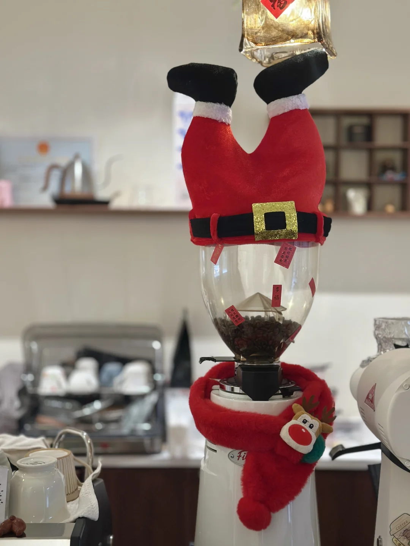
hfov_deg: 30.3
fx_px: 758
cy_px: 273
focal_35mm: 48
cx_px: 205
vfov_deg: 39.7
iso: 200
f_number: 1.78
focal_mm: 6.86
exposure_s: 1/50
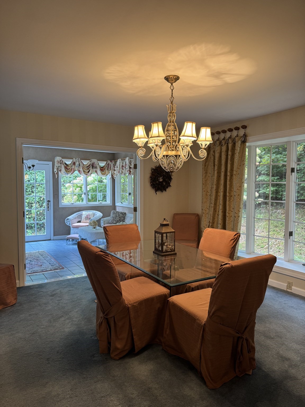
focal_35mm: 24
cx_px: 152
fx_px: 282
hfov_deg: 56.8
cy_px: 204
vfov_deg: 71.6
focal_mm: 6.76
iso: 125
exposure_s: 1/60
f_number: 1.78
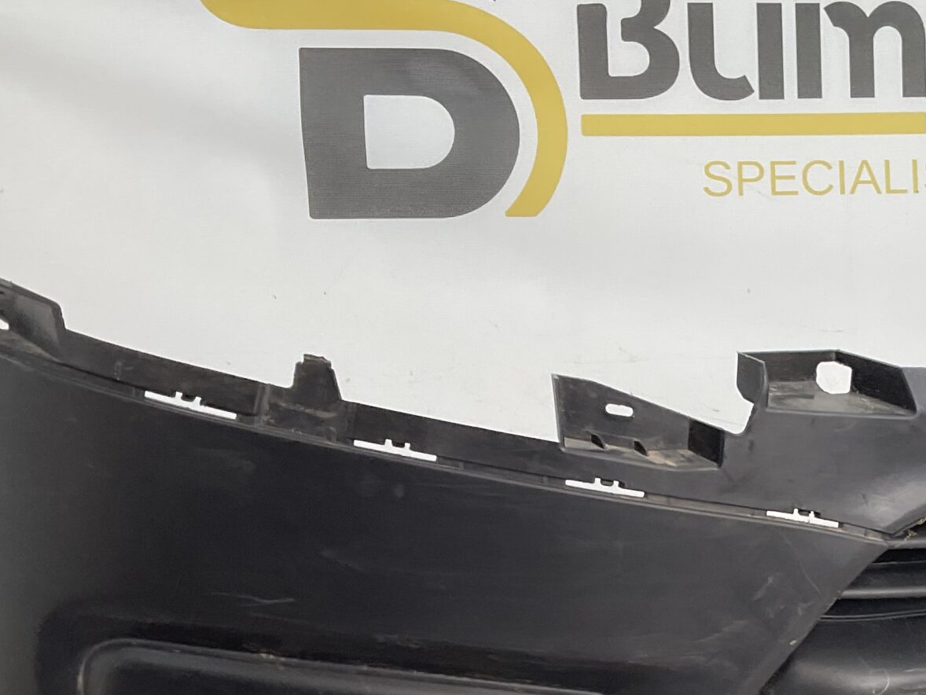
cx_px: 792
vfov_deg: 22.8
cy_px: 603
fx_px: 1686
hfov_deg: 29.7
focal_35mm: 63
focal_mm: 3
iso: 16
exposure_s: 1/105
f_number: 1.8
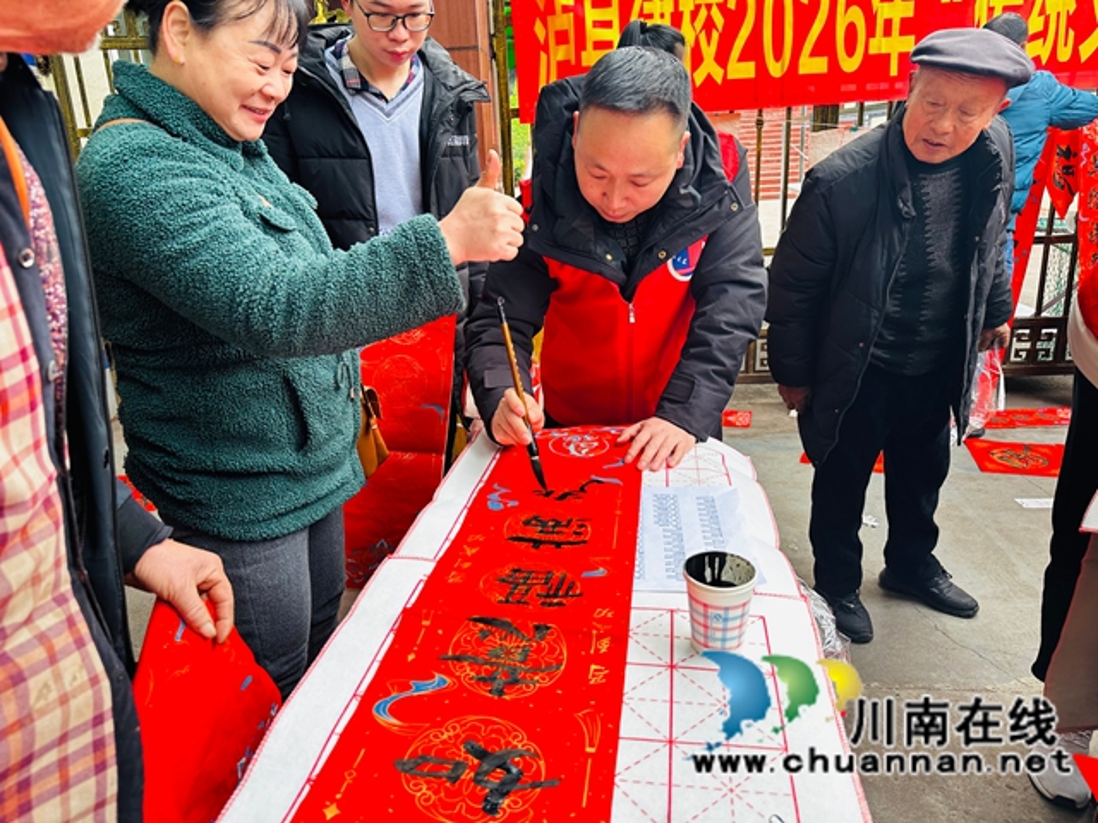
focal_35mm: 24
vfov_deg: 56.8
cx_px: 549
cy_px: 412
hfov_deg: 71.6
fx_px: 761
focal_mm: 6.86
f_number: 1.78
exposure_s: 1/171
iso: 80
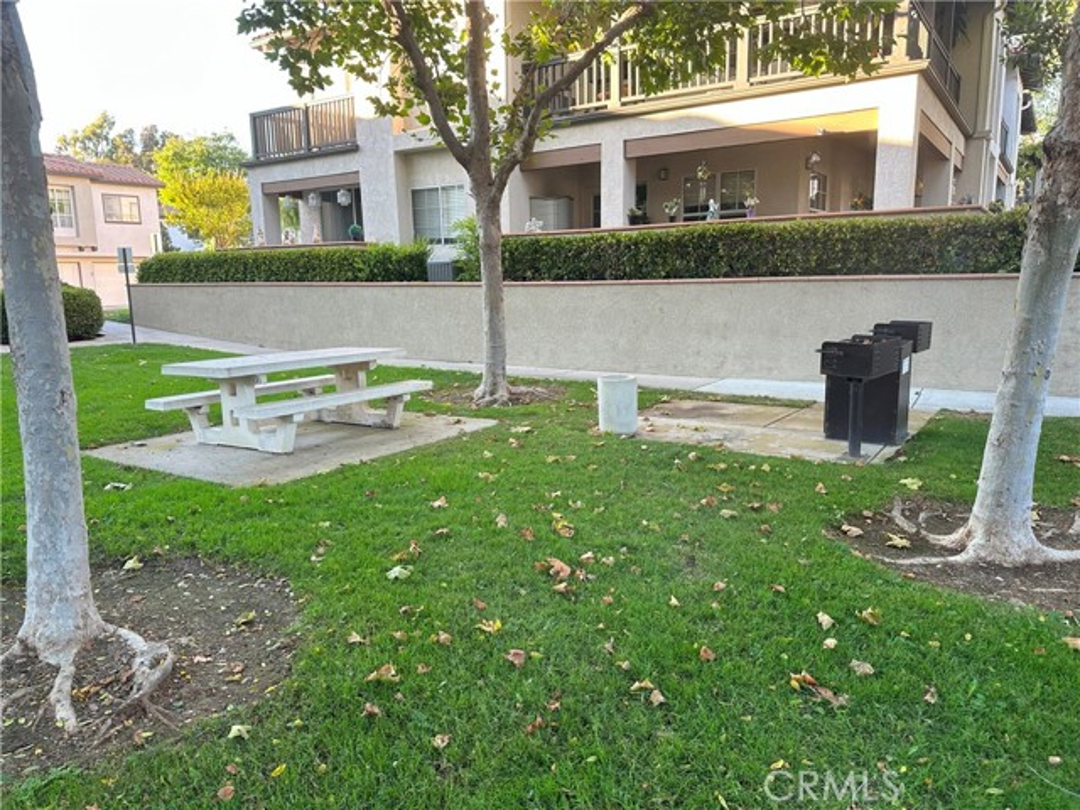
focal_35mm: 24
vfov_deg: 56.8
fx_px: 749
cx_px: 540
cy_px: 405
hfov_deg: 71.6
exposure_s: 1/121
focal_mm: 6.86
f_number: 1.78
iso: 80
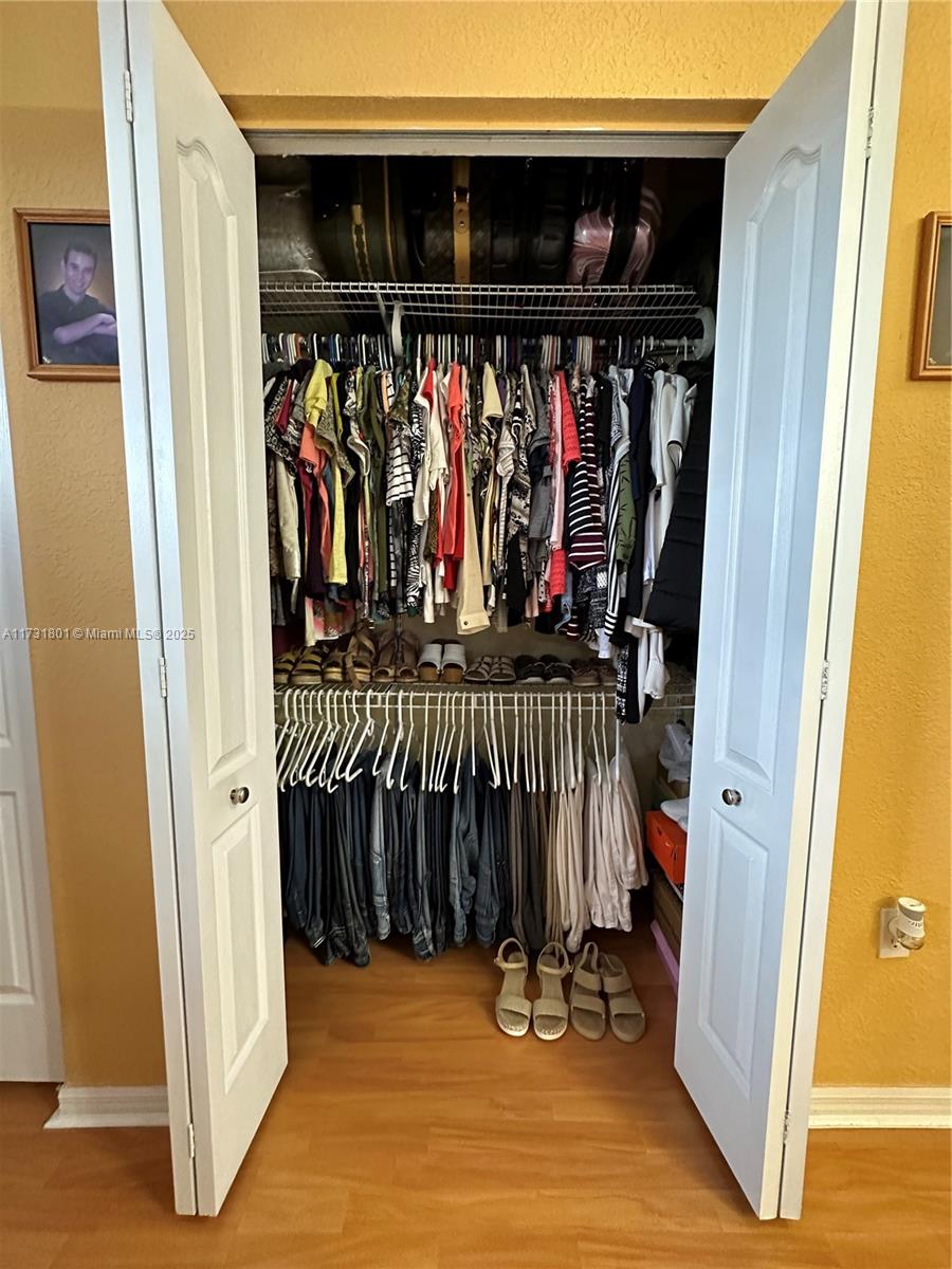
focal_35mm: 14
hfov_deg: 85.7
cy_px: 634
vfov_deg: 102.1
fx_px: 513
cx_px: 476
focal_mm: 2.22
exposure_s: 1/60
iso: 800
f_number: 2.2
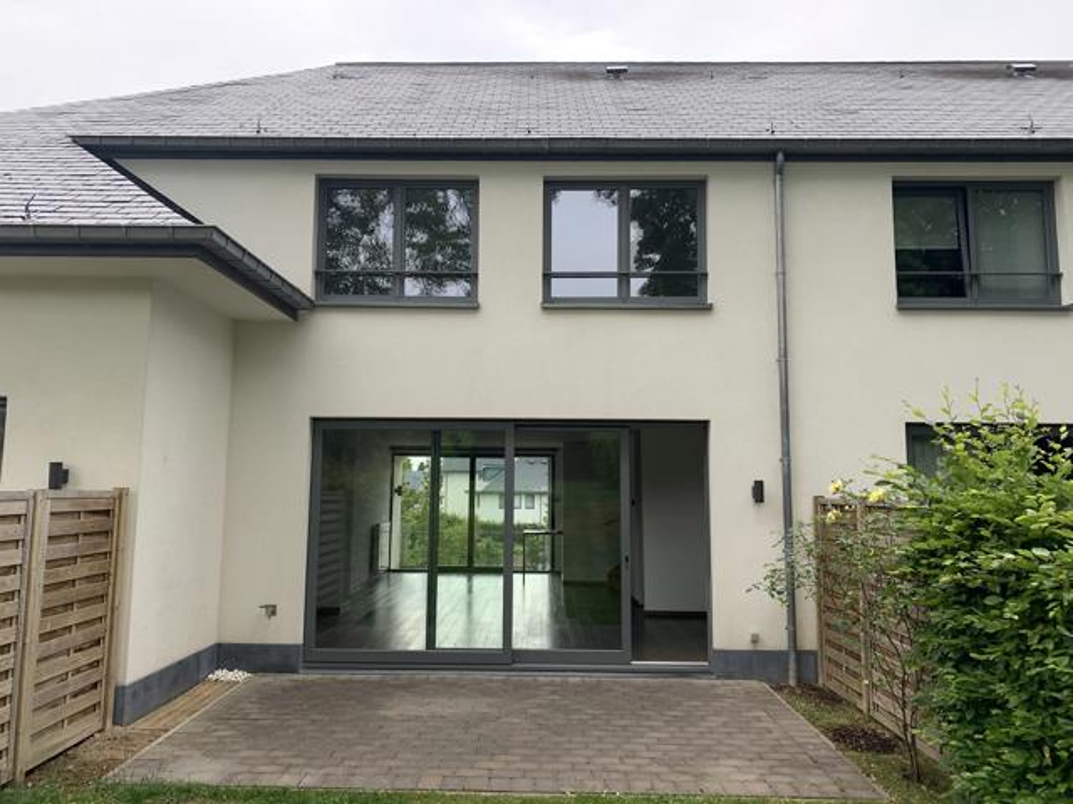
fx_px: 806
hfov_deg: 67.3
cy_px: 402
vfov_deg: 53.1
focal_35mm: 26
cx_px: 536
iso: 25
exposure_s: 1/375
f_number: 1.8
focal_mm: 4.25
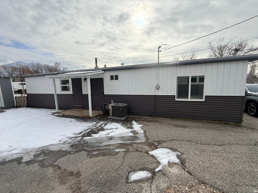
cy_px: 96
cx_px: 129
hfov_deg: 102.1
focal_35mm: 14
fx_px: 104
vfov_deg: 85.7
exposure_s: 1/2506
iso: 64
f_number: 2.2
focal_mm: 2.22
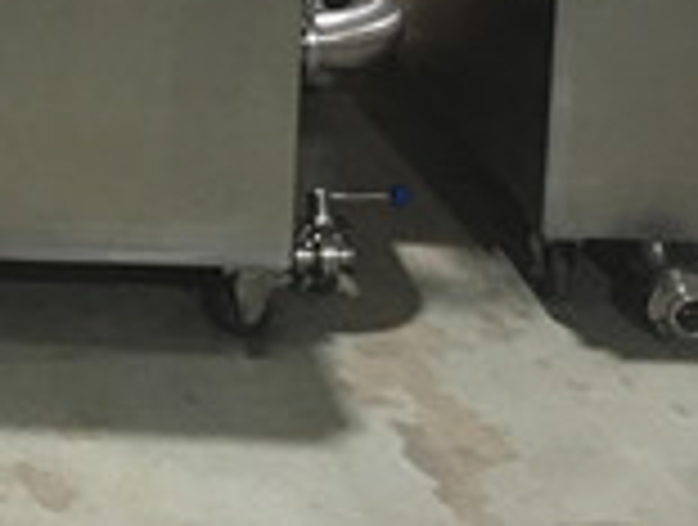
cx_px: -270
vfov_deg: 12.4
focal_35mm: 112
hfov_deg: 16.4
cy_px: -351
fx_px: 2264
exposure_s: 1/17
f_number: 2.2
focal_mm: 4.15
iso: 200
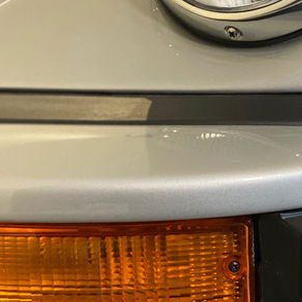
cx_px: 323
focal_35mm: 120
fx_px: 1184
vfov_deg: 14.5
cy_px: 182
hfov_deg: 14.2
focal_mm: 6
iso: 400
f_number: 2
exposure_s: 1/40
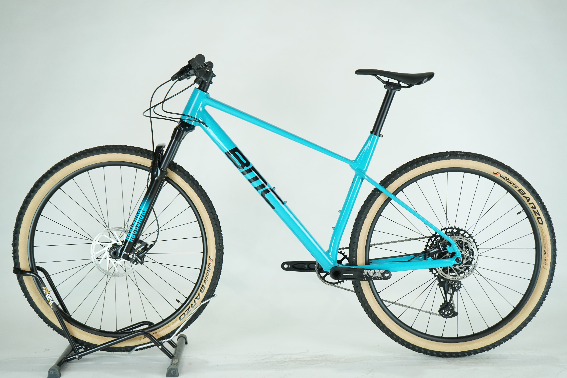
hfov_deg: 36.9
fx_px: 850
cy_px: 189
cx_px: 284
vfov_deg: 25.1
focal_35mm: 54
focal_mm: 54
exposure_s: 1/200
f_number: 5.6
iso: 1600
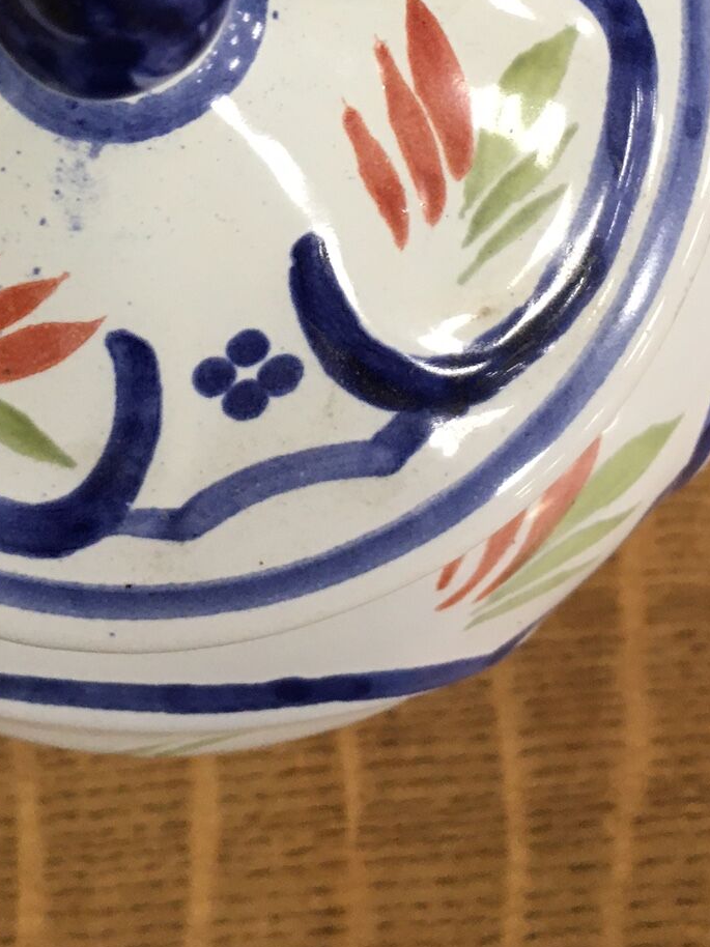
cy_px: -58
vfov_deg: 28.0
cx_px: 188
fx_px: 1751
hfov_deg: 22.7
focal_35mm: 64
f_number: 2.2
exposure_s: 1/33
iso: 100
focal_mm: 4.15
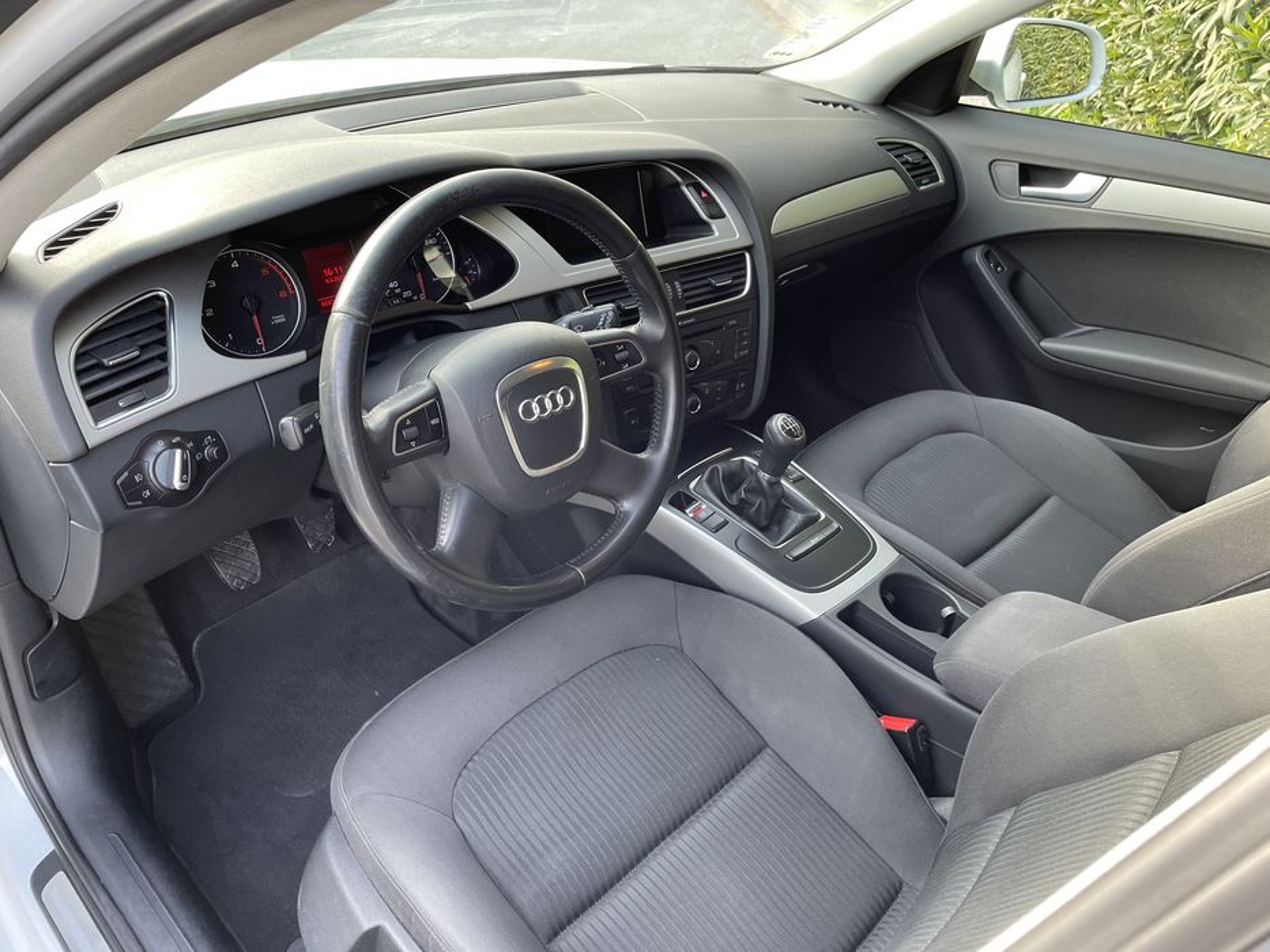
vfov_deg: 53.1
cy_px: 476
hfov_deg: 67.3
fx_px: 954
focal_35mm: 26
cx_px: 635
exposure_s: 1/121
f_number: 1.6
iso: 100
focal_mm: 4.2
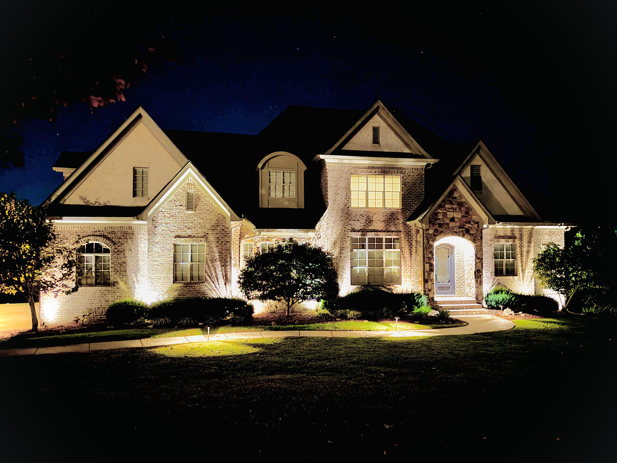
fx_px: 428
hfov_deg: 71.6
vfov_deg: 56.8
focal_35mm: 24
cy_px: 232
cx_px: 308
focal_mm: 6.76
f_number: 1.78
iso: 1000
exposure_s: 1/5
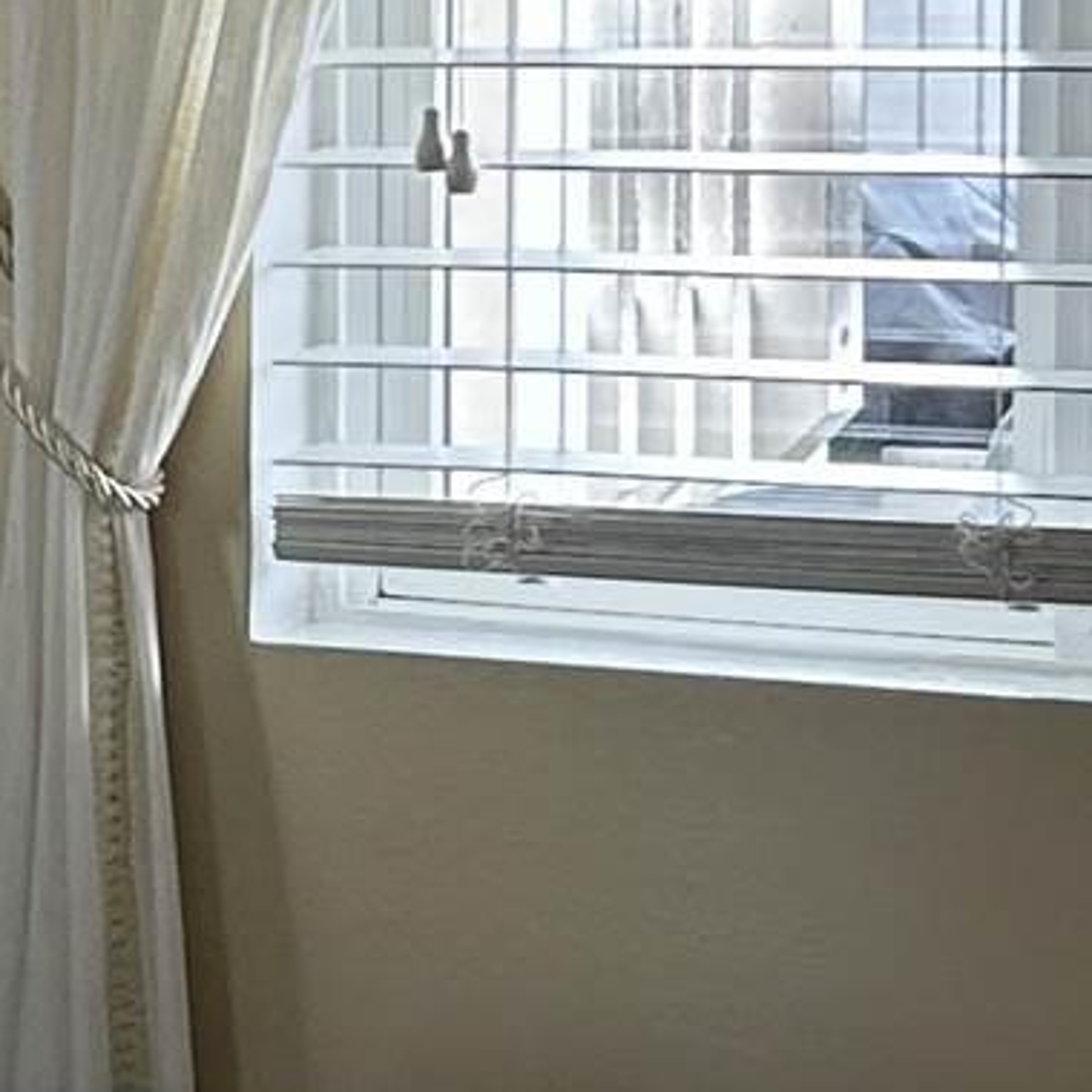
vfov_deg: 9.4
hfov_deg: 8.9
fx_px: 6638
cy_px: 382
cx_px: -1106
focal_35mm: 186
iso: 80
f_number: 1.5
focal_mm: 5.7
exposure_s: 1/120
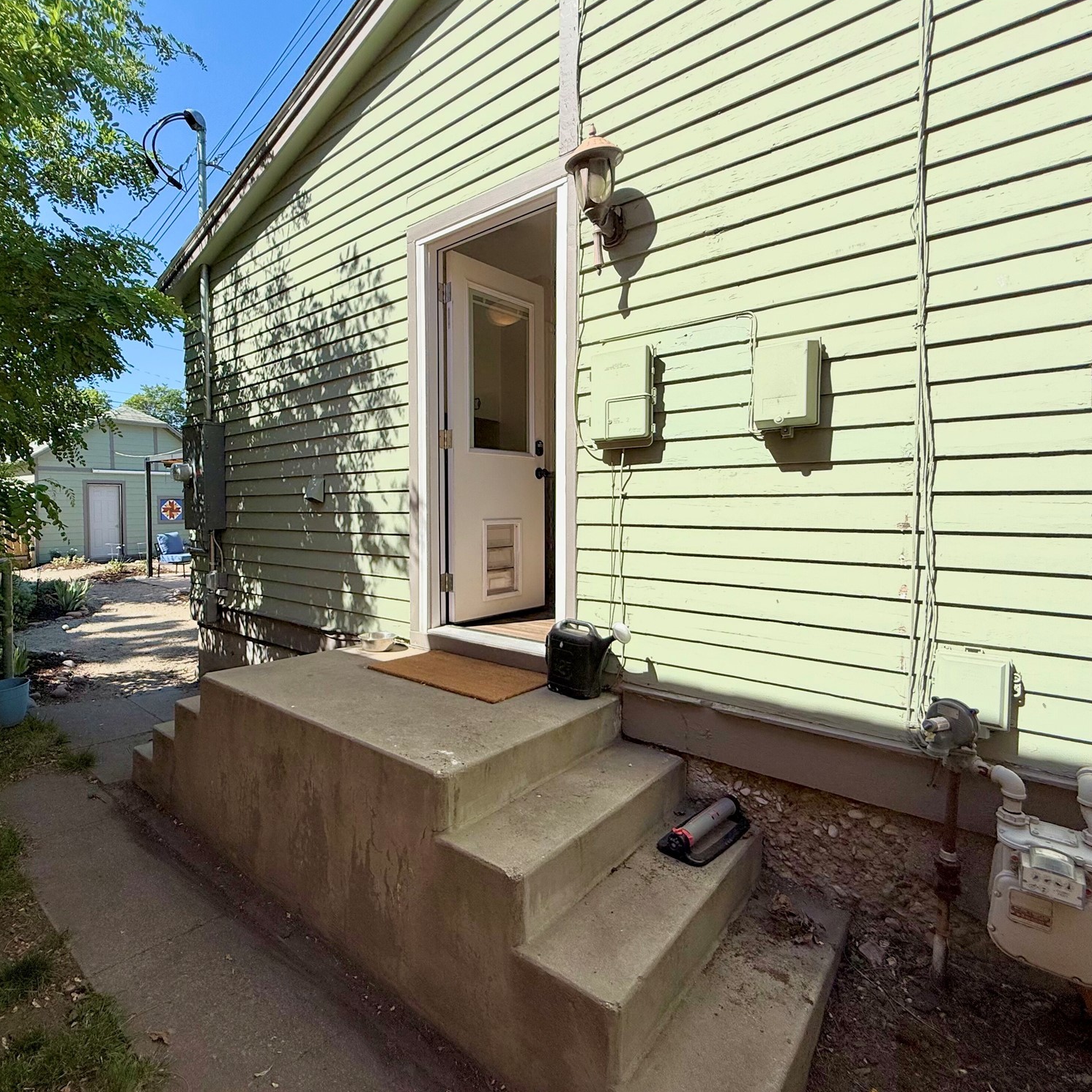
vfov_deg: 84.0
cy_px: 532
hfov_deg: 83.3
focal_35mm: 17
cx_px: 456
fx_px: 607
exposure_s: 1/1961
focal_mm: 2.22
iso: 50
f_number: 2.2
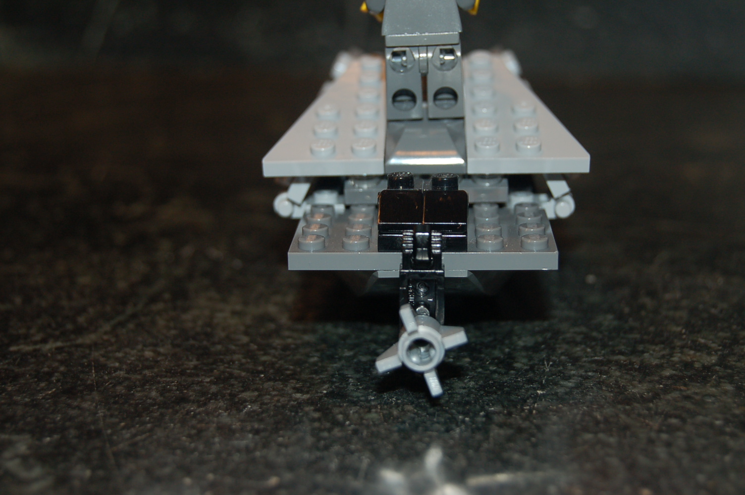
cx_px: 372
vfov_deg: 19.7
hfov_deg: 29.3
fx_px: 1427
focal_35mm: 69
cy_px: 248
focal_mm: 46
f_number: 5.3
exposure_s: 1/60
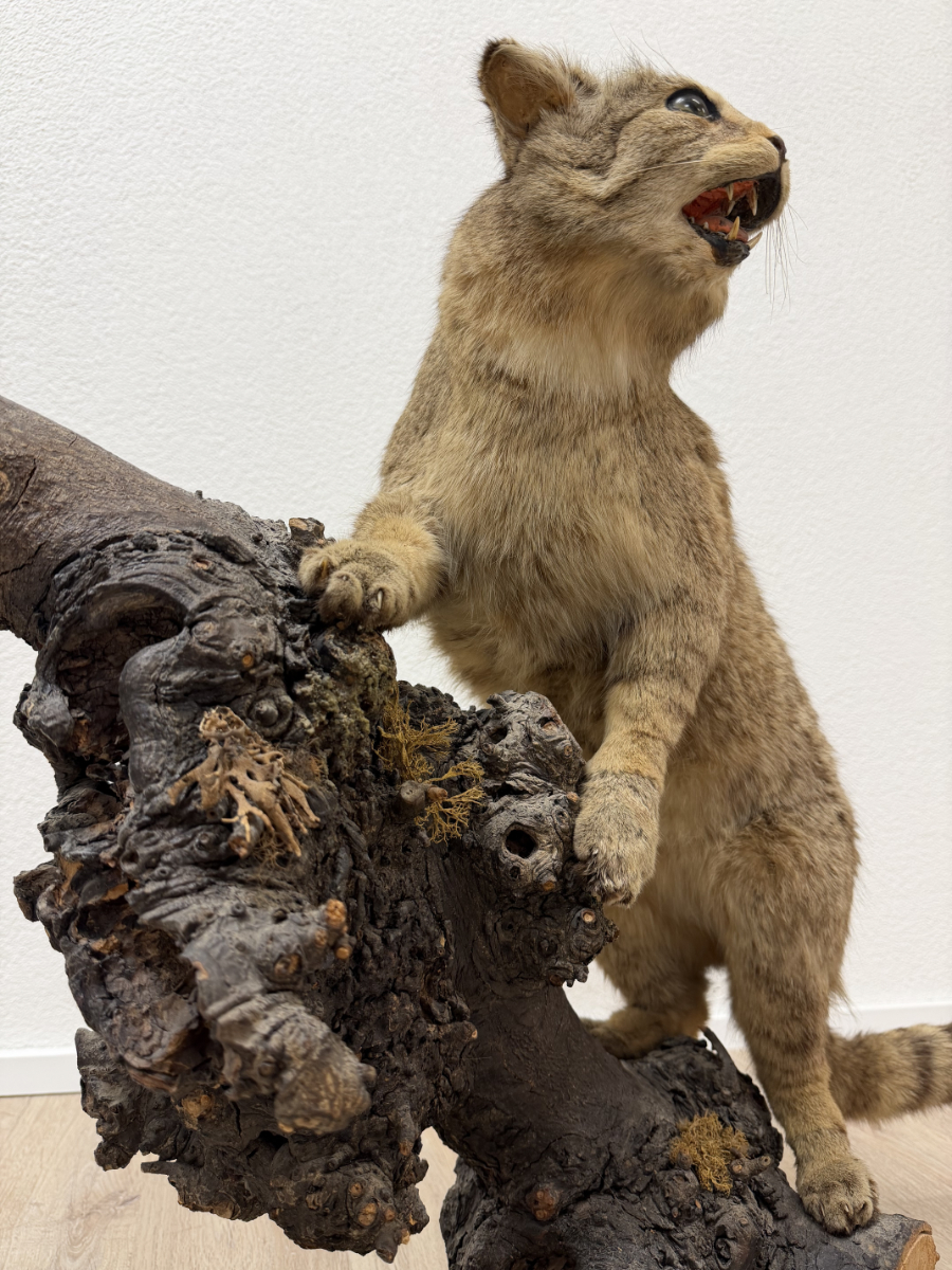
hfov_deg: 56.8
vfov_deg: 71.6
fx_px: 880
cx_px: 476
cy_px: 635
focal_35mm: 24
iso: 125
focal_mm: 6.8
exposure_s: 1/50
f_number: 1.8
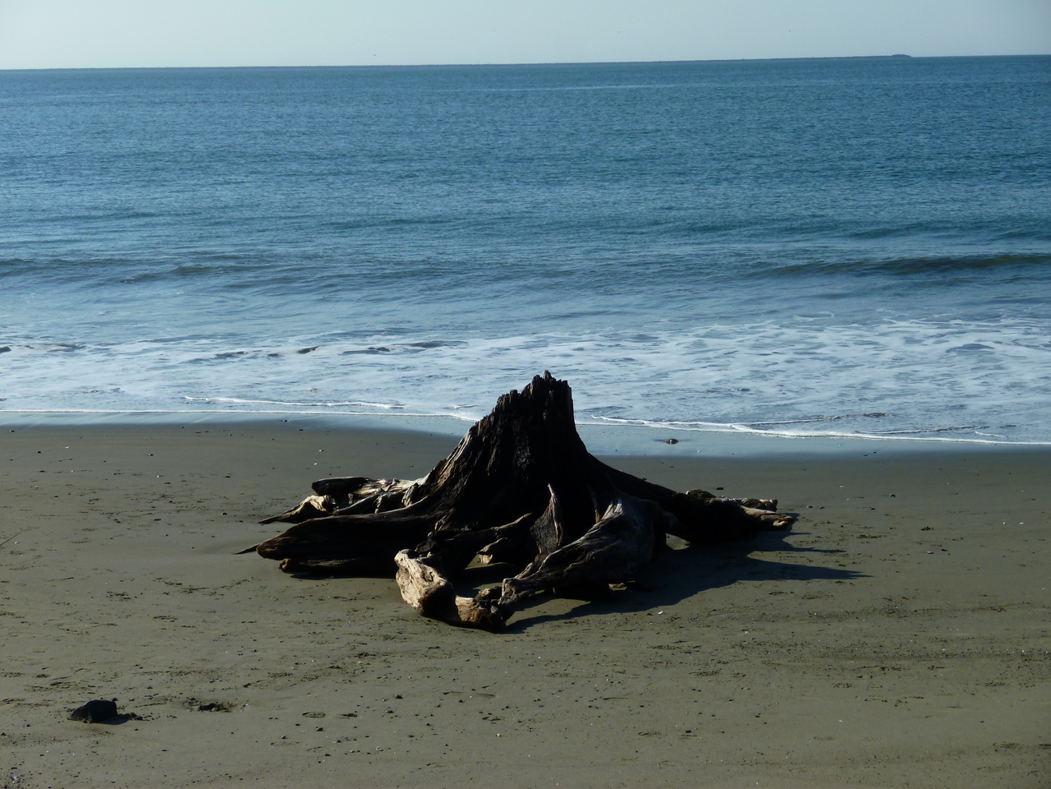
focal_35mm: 76
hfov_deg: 25.7
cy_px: 394
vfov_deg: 19.4
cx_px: 526
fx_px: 2307
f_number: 4.9
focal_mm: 13.6
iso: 80
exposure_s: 1/500
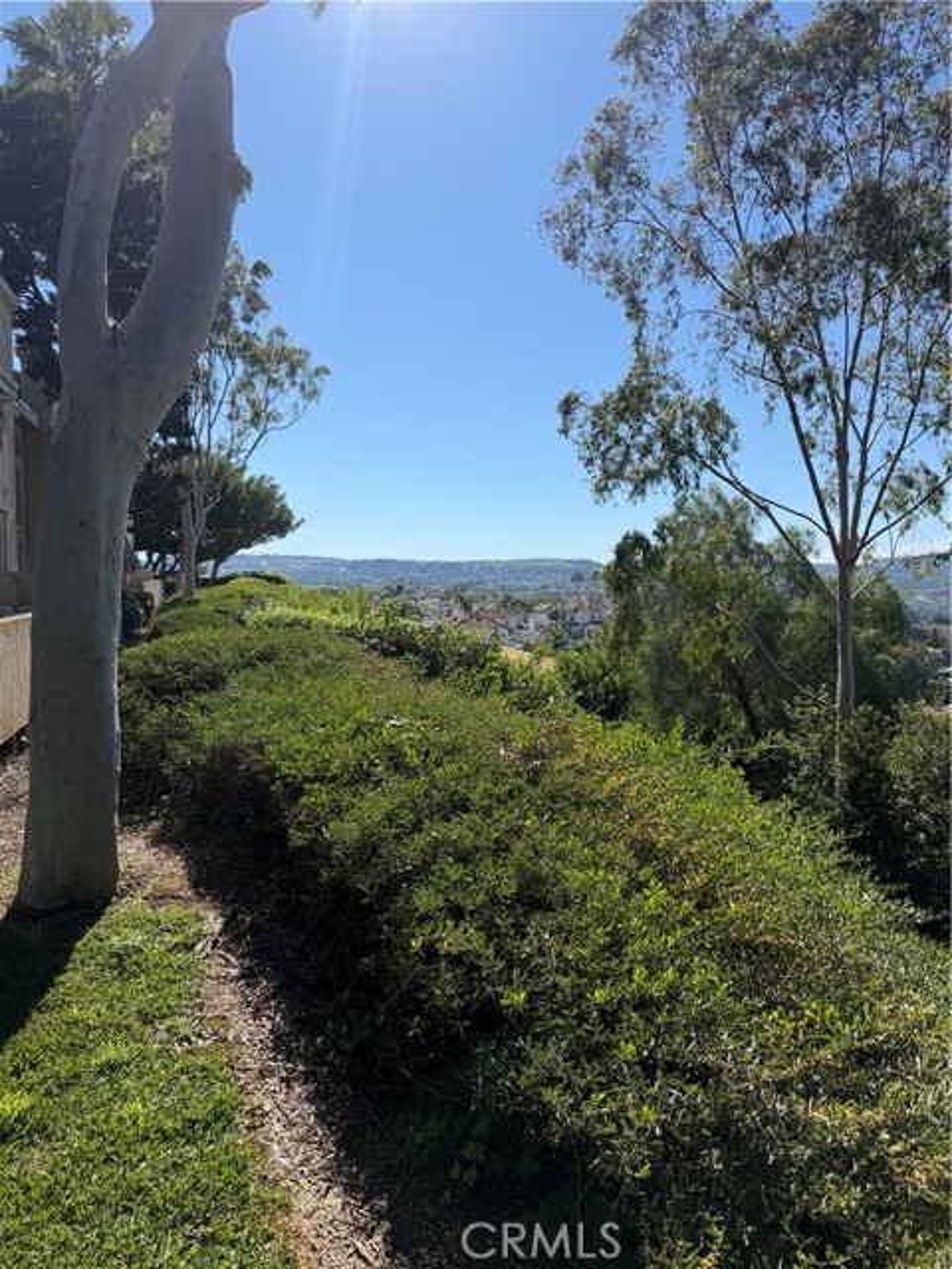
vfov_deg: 71.6
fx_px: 880
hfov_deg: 56.8
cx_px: 476
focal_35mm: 24
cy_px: 634
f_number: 1.78
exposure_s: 1/6173
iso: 80
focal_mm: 6.76
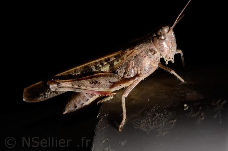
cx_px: 114
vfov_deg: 10.7
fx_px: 806
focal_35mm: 128
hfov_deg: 16.1
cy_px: 76
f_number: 25
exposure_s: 1/60
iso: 100
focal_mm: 85
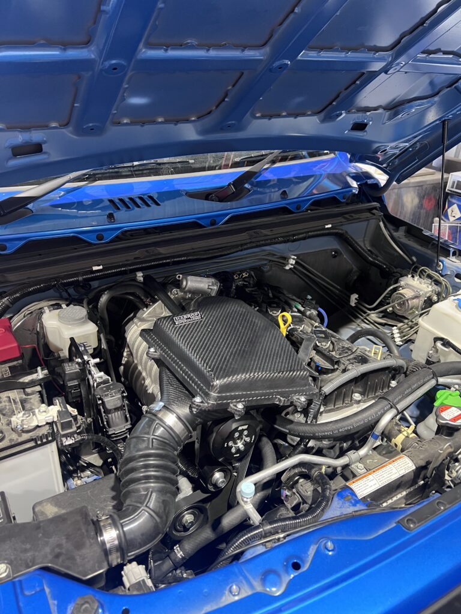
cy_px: 307
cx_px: 230
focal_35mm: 26
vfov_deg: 67.3
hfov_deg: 53.1
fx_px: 462
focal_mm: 5.7
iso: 400
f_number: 1.5
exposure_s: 1/50
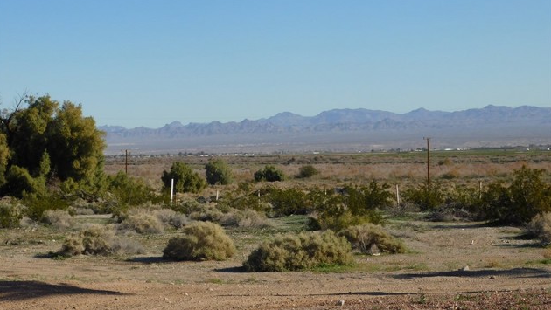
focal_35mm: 73
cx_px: 275
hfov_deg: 29.0
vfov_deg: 16.5
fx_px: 1067
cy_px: 127
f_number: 4.2
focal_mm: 11.7
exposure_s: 1/1250
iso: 125
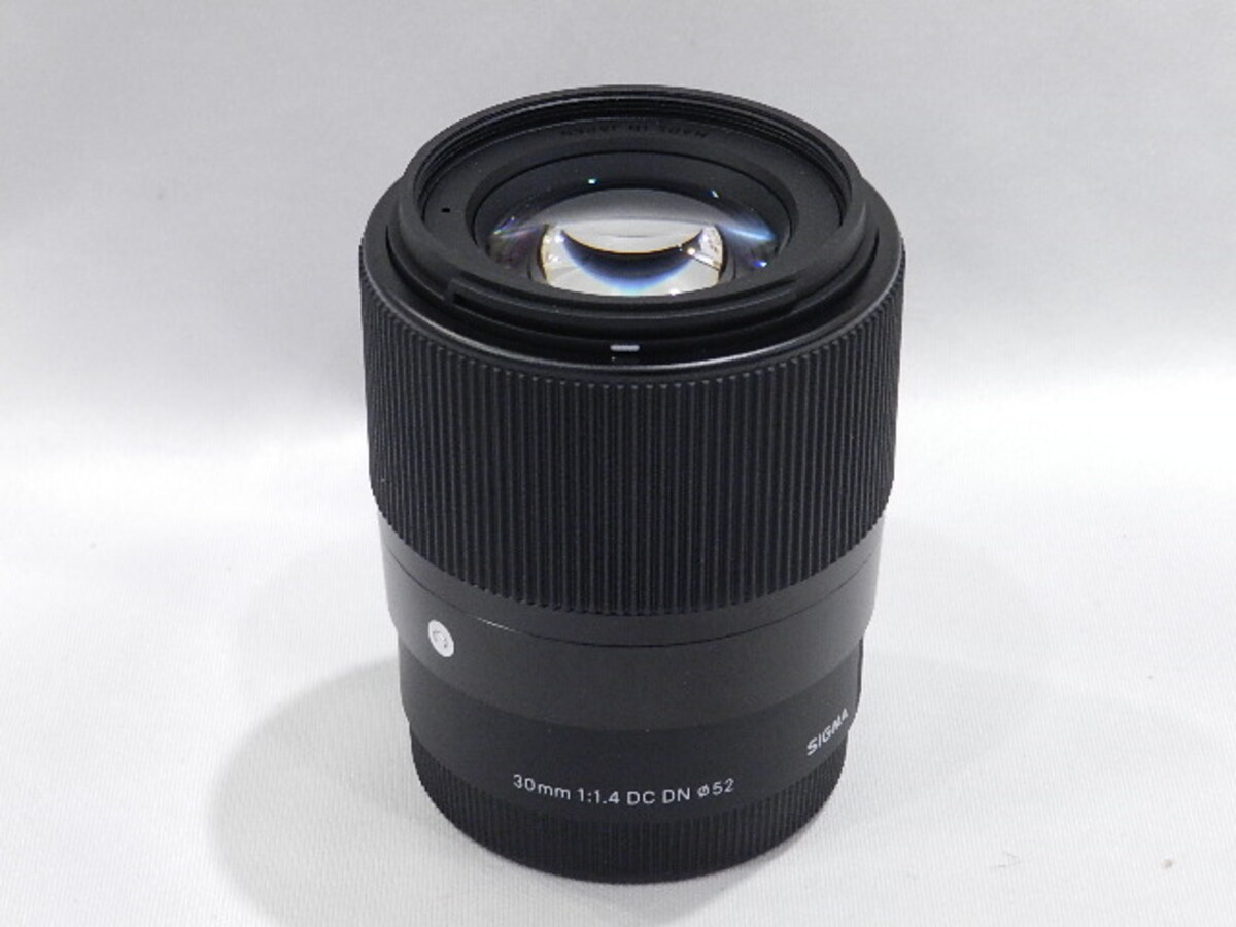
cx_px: 618
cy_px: 464
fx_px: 2999
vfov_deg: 17.6
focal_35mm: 84
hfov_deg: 23.3
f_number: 4.4
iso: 800
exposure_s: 1/50
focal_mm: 14.9
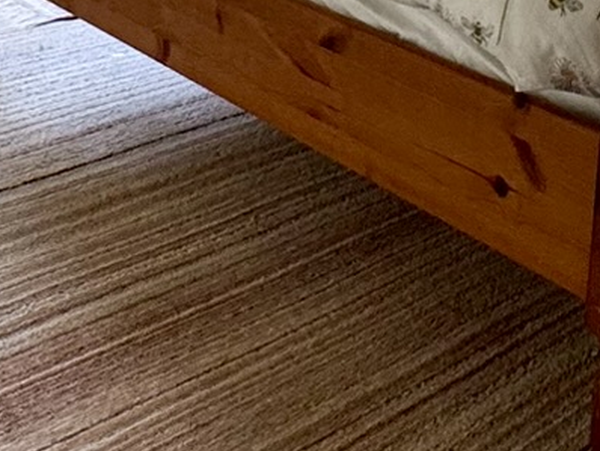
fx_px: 1249
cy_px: -315
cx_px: 606
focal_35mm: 72
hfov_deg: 25.6
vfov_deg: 17.4
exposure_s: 1/100
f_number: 2.2
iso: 125
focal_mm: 2.22
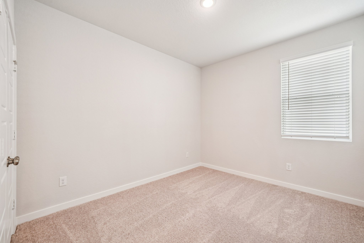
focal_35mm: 15
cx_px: 182
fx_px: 152
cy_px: 122
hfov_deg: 100.4
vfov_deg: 77.3
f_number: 7.1
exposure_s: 1/25
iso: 800
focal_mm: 15
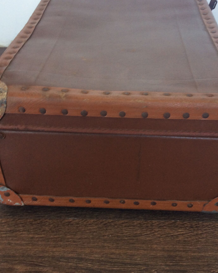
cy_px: 147
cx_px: 123
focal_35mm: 47
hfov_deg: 32.0
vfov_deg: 39.5
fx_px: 379
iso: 50
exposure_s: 1/25
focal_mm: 3.3
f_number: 2.4
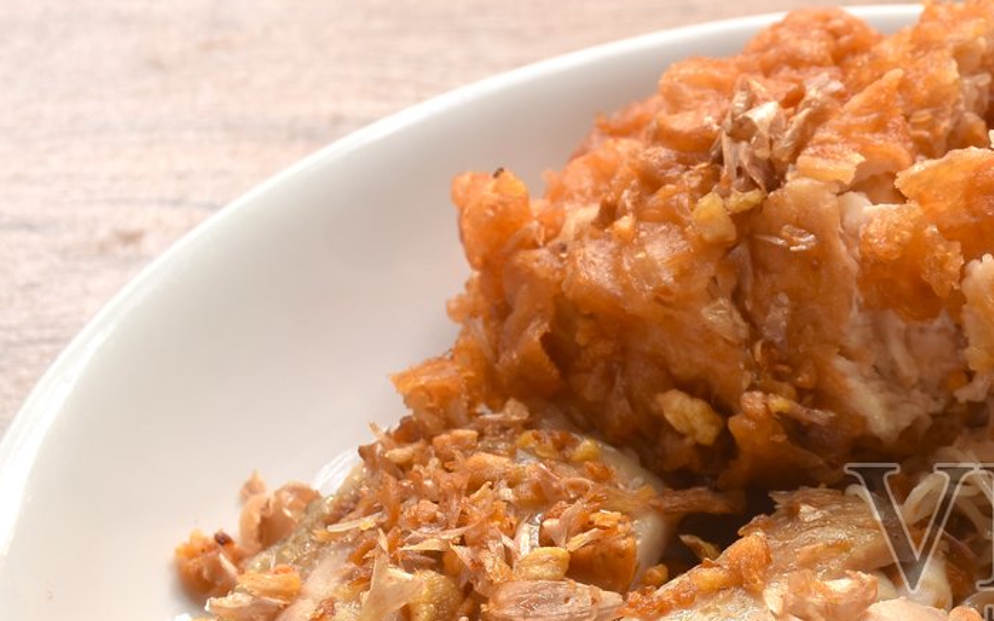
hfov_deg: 13.9
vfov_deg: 8.9
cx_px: 1085
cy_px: 561
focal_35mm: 147
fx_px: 3982
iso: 100
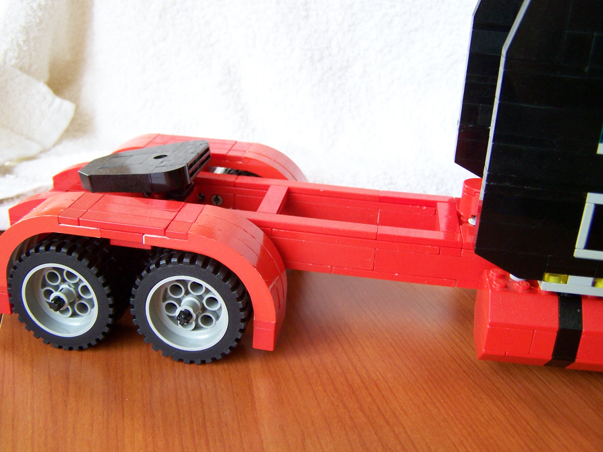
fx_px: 662
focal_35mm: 38
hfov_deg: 49.0
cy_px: 226
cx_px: 302
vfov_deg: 37.7
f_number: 2.8
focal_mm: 6.3
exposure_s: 1/25
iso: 160
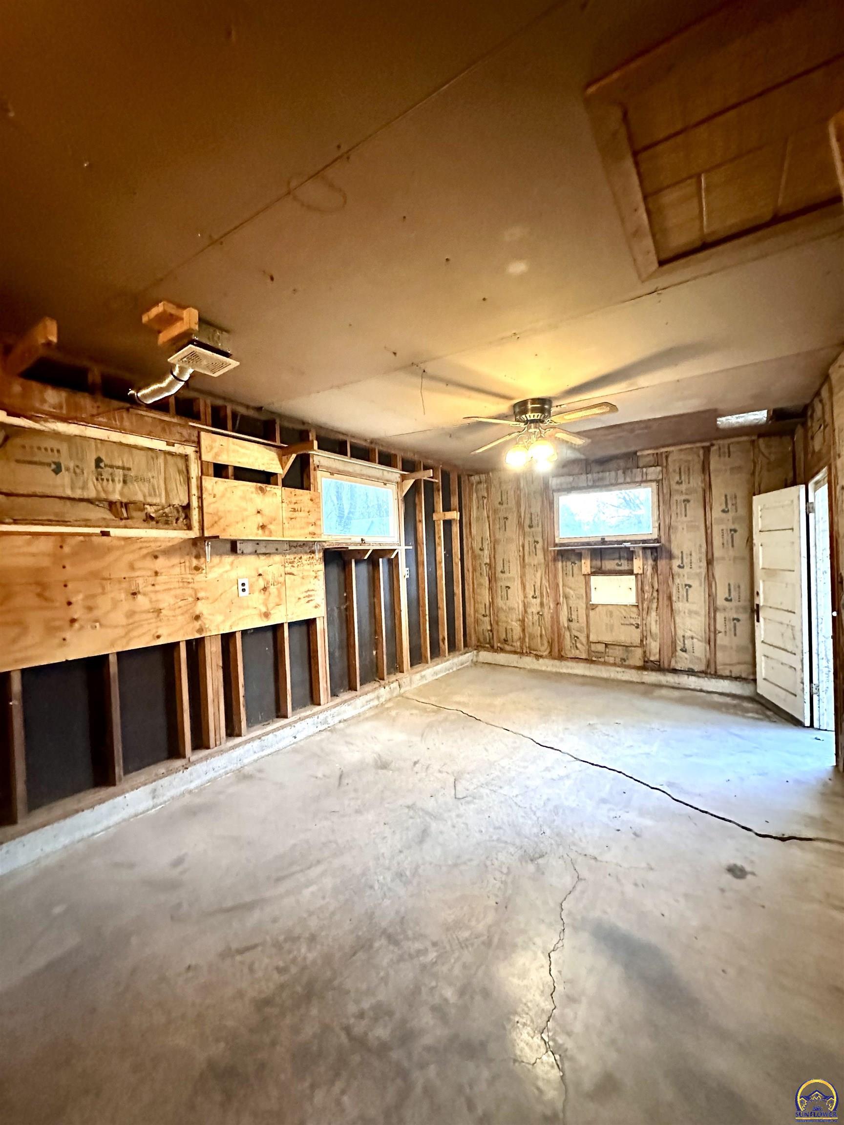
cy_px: 562
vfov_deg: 102.1
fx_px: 455
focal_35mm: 14
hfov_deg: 85.7
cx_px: 422
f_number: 2.2
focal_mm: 2.22
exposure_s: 1/60
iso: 1250
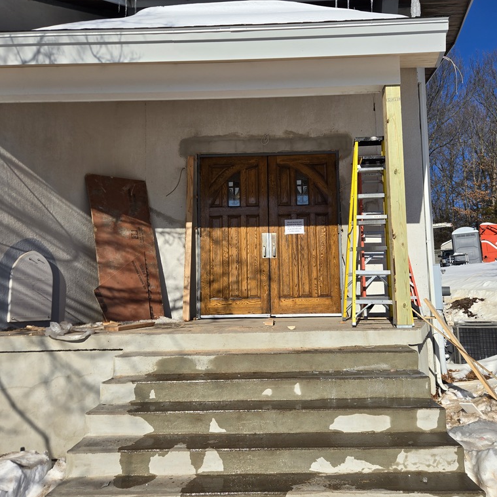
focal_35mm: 28
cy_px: 248
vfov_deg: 57.3
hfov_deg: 57.3
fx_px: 455
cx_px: 258
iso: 25
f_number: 1.8
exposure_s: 1/3309
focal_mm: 5.4
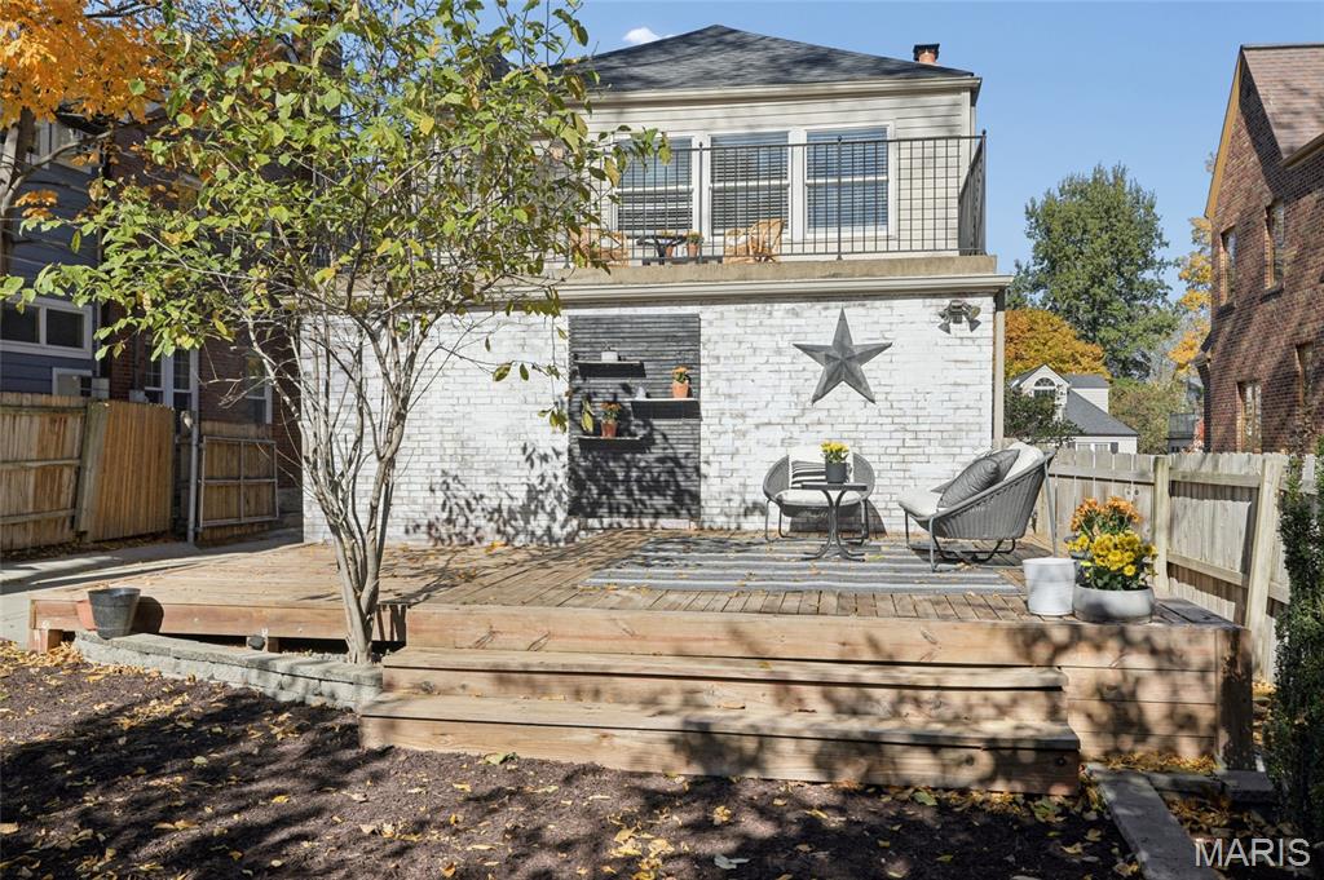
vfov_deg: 42.3
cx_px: 662
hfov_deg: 60.3
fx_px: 1139
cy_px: 440
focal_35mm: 31
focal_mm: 31
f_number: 8
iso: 400
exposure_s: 1/2000
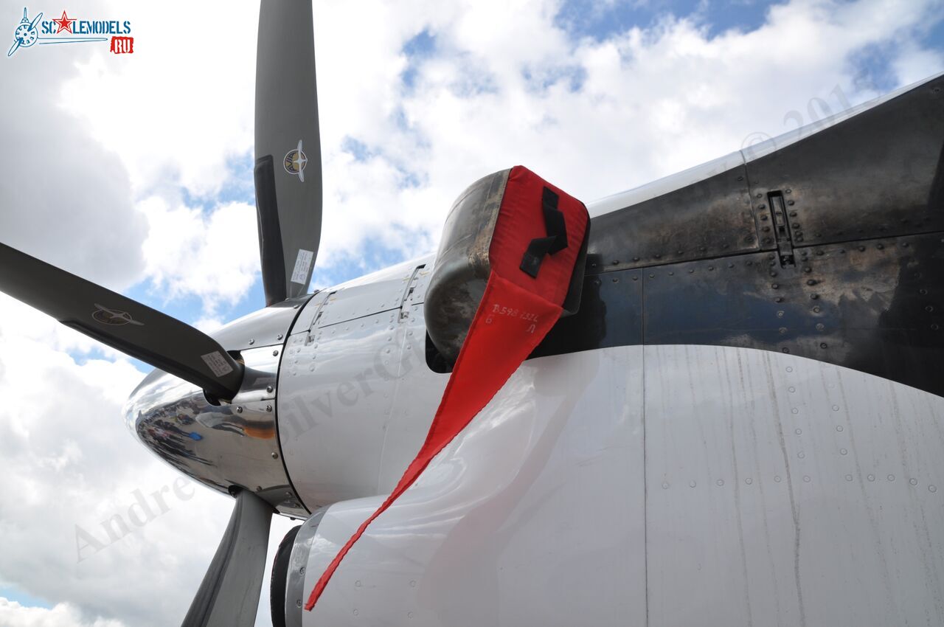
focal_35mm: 26
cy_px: 314
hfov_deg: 70.5
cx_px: 472
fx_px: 668
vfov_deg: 50.3
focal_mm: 17
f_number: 8
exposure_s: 1/250
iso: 200
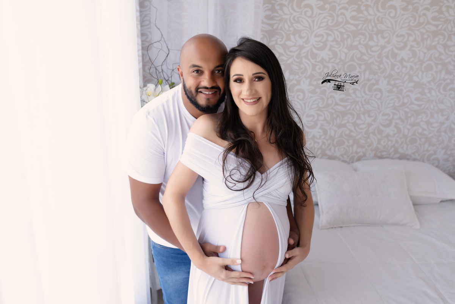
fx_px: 442
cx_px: 228
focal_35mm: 35
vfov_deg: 37.9
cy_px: 152
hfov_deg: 54.4
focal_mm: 35
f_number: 3.2
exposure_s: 1/125
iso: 640
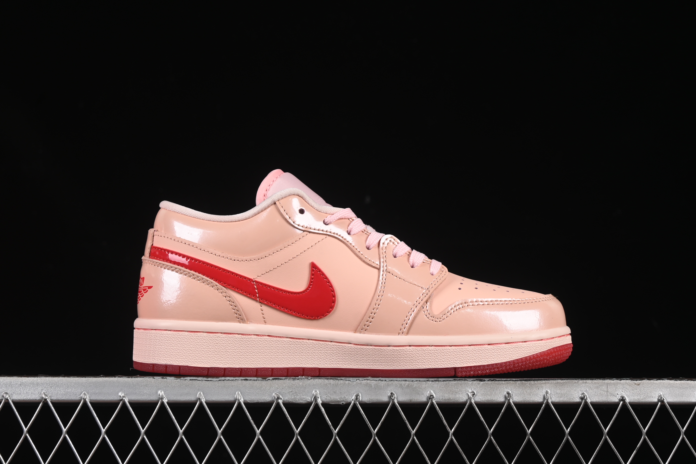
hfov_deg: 27.0
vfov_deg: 18.2
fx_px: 1450
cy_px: 232
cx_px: 348
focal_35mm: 75
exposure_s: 1/80
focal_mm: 50
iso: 160
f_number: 8
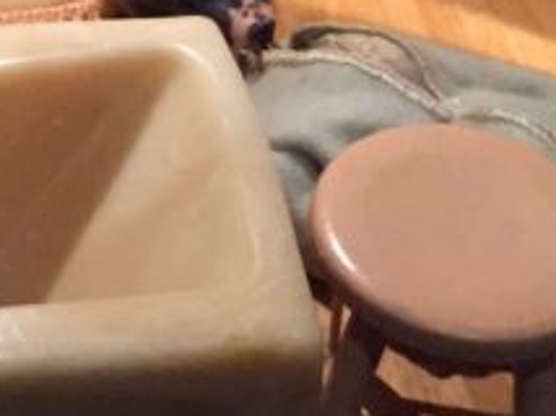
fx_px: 2230
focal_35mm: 139
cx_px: -57
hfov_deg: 13.9
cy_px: -286
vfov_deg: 10.2
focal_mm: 4.15
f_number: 2.2
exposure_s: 1/15
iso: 250
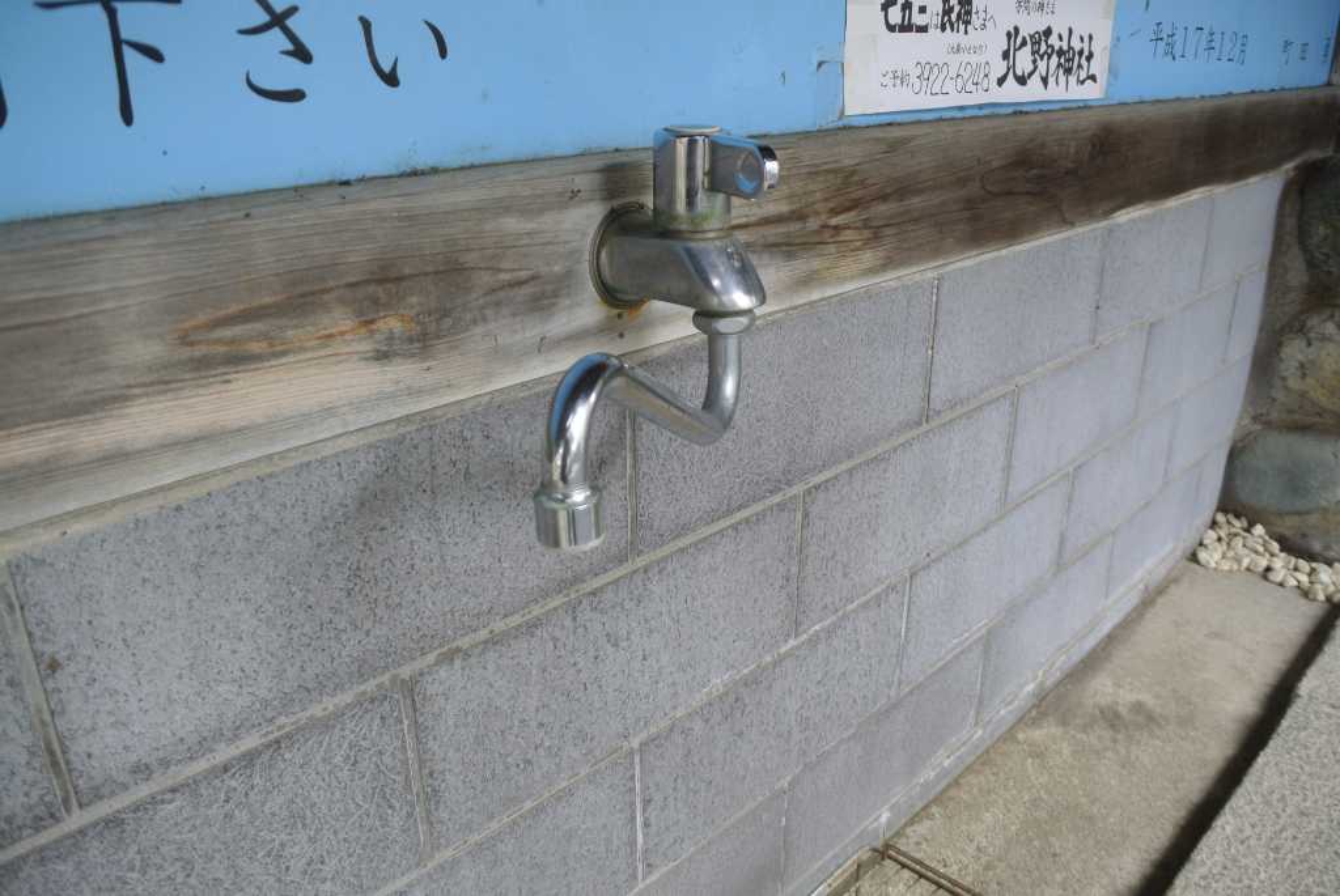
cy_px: 448
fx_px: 1006
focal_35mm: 27
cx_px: 670
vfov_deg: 48.0
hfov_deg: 67.3
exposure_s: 1/160
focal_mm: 10
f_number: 3.5
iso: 200
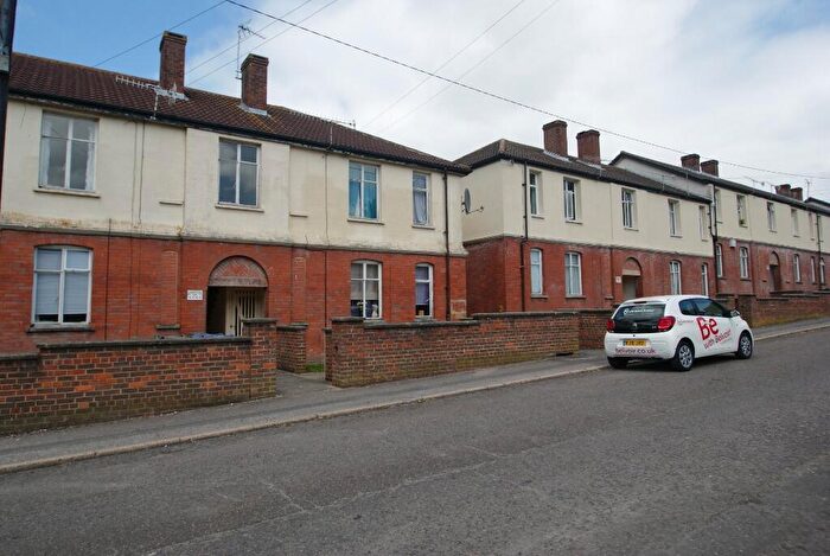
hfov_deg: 77.2
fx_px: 520
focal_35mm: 22
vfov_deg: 56.3
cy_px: 278
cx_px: 415
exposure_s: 1/640
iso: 100
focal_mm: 15
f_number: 5
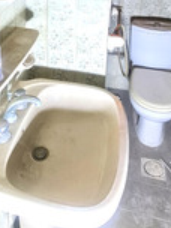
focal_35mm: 39
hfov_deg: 36.0
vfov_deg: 42.2
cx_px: 43
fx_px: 257
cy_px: 7
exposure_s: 1/50
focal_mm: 2.2
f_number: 2.2
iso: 200
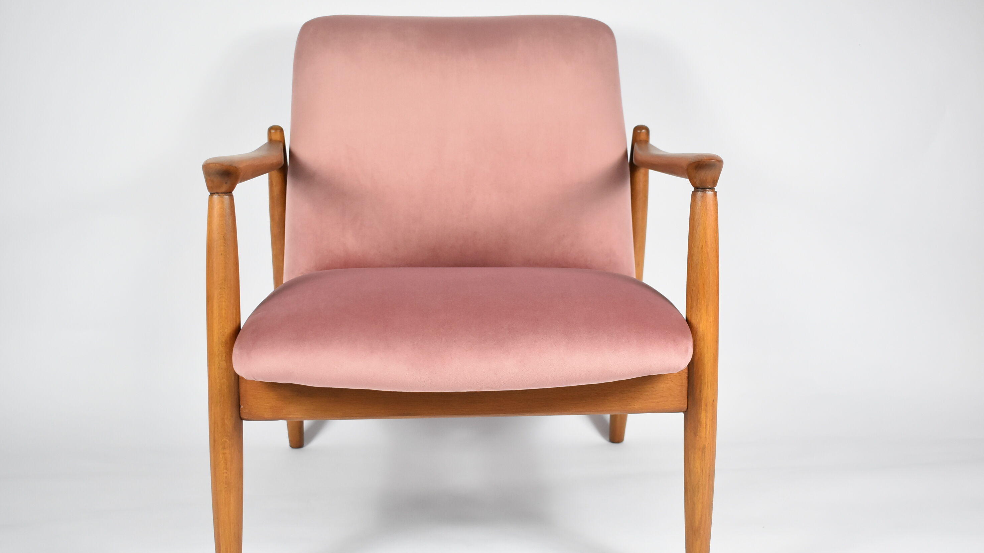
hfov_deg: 41.7
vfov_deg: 24.2
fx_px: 1292
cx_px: 497
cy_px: 291
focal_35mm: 50
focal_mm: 31
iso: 1250
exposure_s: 1/125
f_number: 4.2
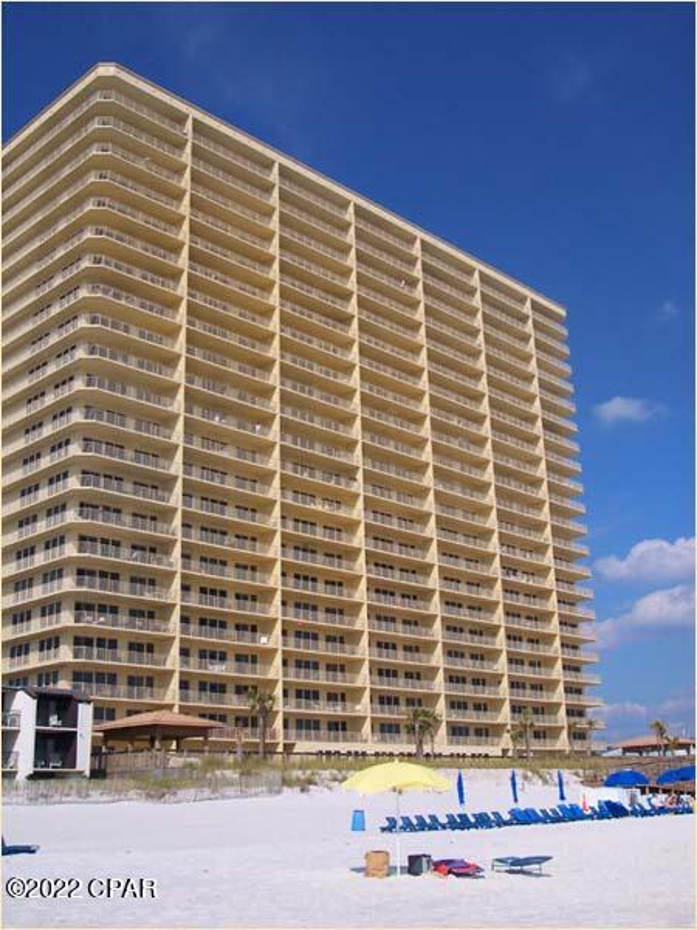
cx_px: 348
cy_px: 465
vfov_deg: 49.0
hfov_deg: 37.7
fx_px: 1020
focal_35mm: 38
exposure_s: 1/1000
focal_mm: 8
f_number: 4.8
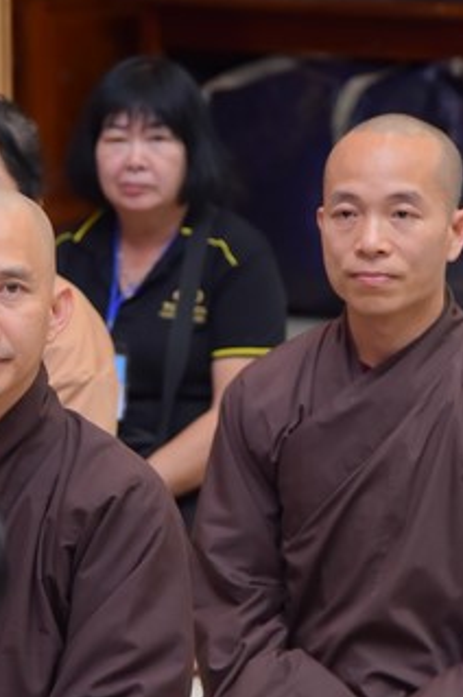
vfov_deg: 10.3
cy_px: 468
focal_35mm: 200
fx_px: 3866
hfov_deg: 6.8
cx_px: 110
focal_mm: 98
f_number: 4.5
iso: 1600
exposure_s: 1/125
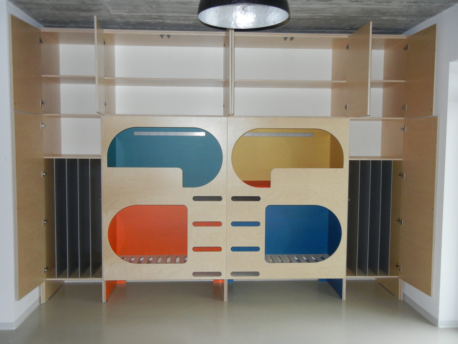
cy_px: 172
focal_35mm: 34
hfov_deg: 54.0
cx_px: 229
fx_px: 450
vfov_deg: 41.8
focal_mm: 6.2
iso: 497
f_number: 3.6
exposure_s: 1/30
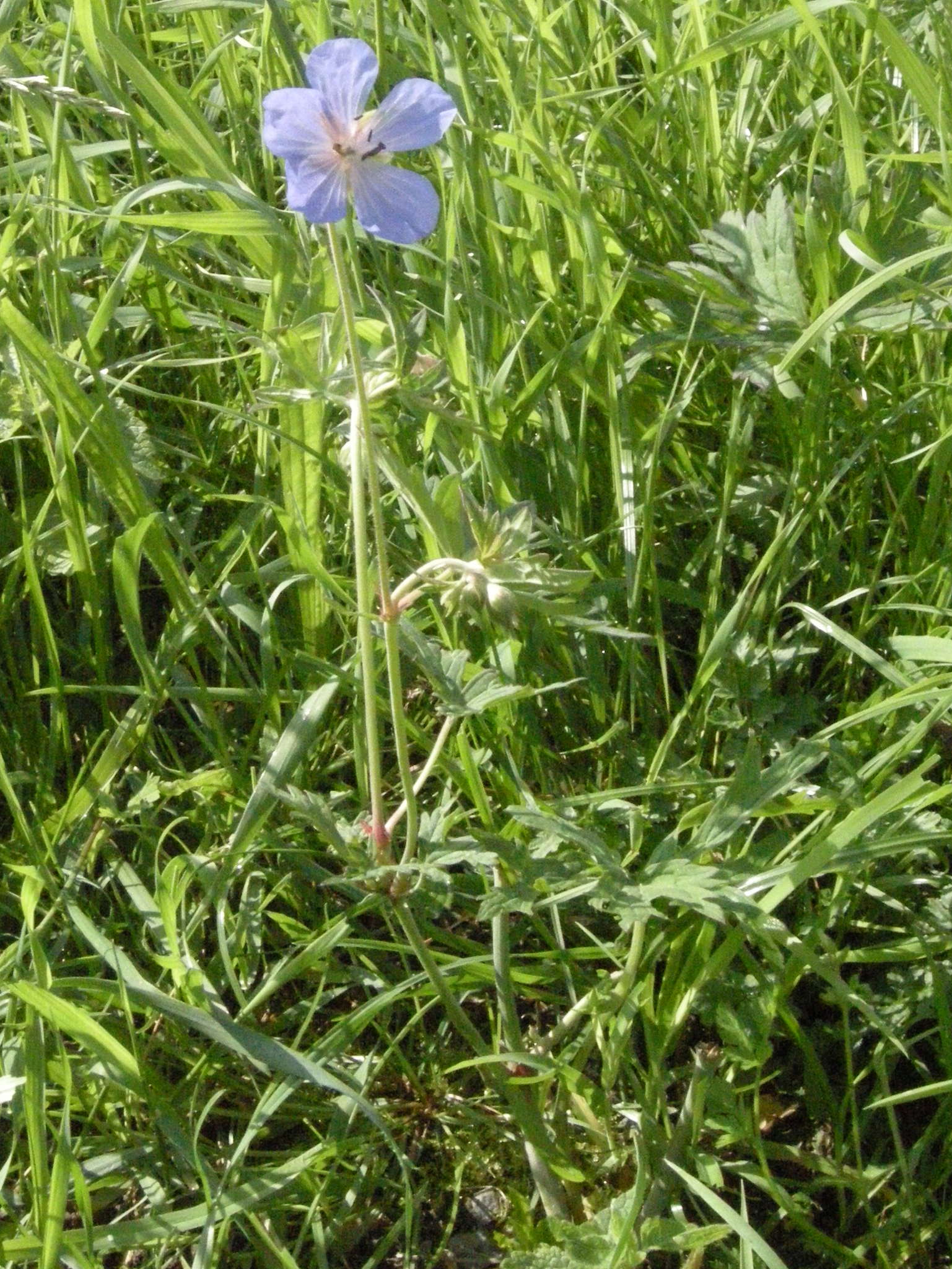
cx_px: 429
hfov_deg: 35.1
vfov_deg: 45.8
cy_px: 614
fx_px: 1503
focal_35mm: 41
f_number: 7.6
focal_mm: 7.5
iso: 800
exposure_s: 1/730
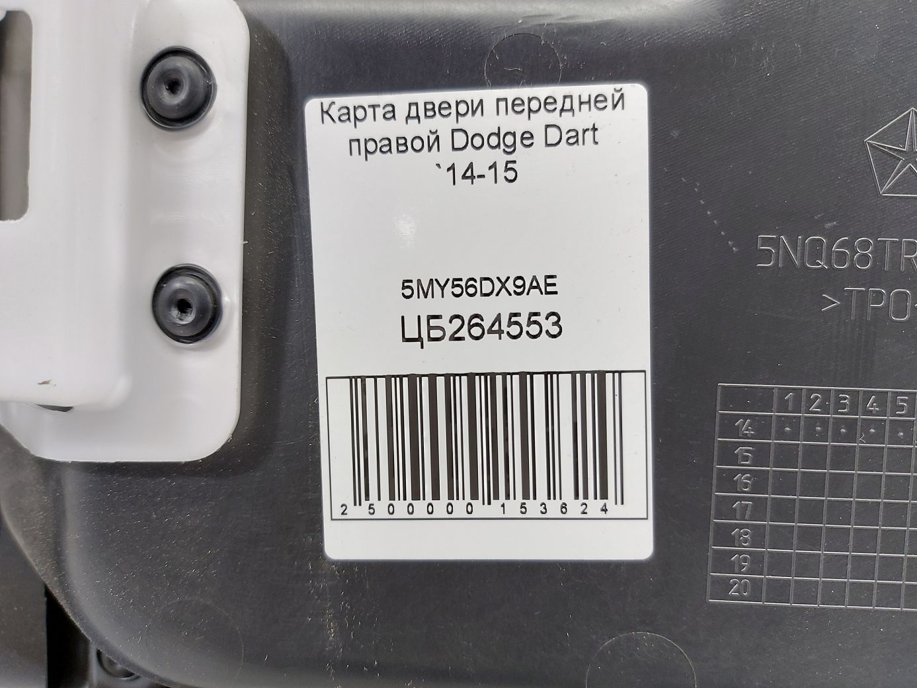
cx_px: 458
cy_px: 344
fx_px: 636
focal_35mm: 24
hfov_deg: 71.6
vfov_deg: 56.8
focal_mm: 5.23
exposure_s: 1/50
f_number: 1.8
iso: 100
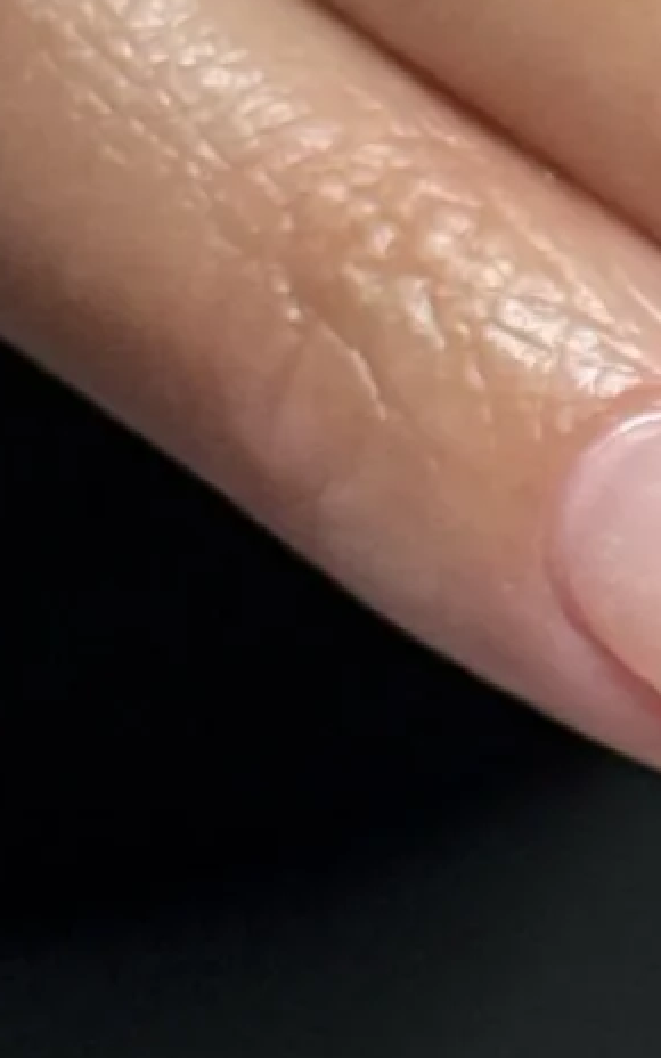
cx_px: 1864
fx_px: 8099
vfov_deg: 7.5
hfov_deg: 4.5
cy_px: 955
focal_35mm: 281
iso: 64
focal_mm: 6.8
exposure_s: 1/1094
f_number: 1.8
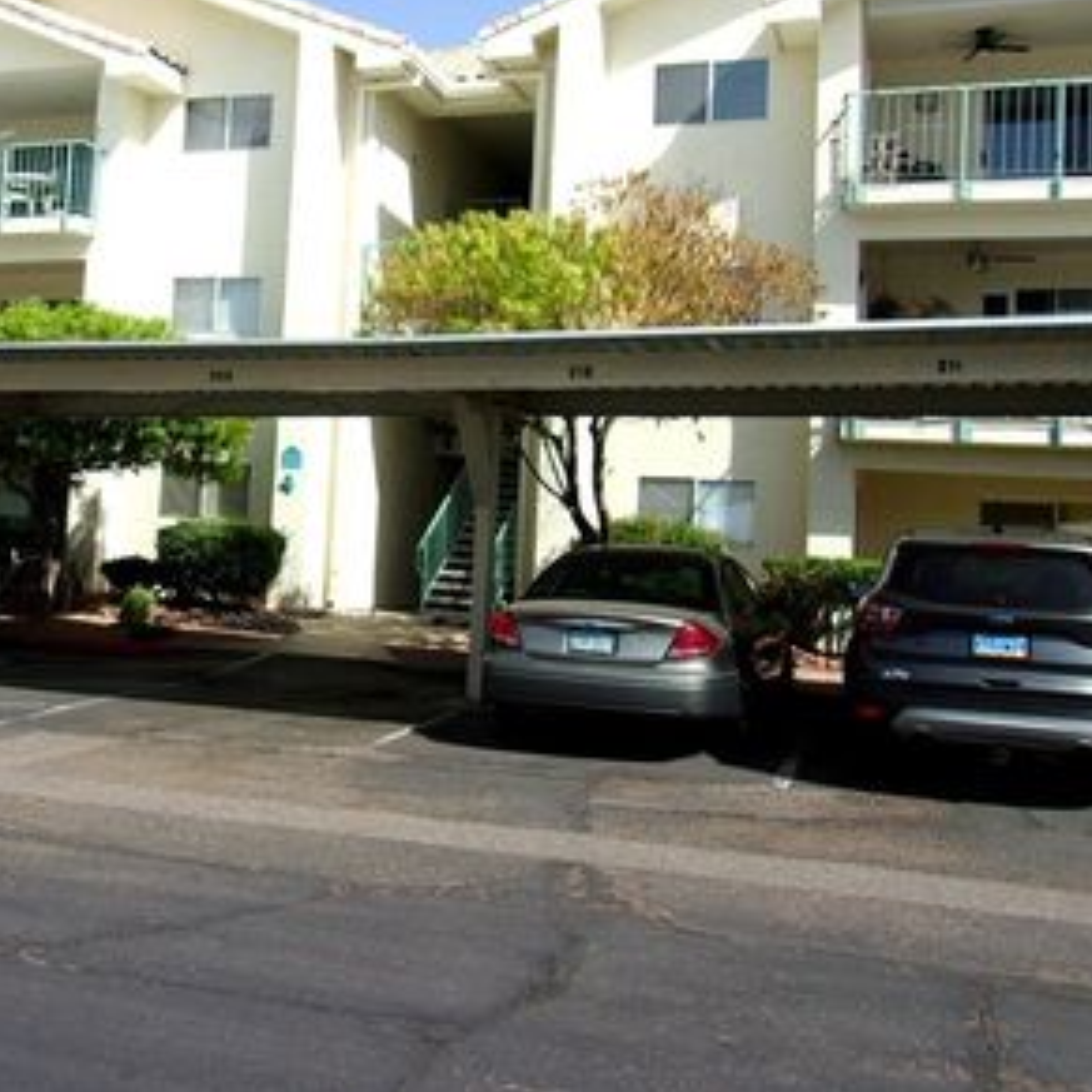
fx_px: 1463
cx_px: 323
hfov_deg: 40.2
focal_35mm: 41
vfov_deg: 40.6
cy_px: 403
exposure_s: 1/150
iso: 80
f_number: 10.4
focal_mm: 4.9
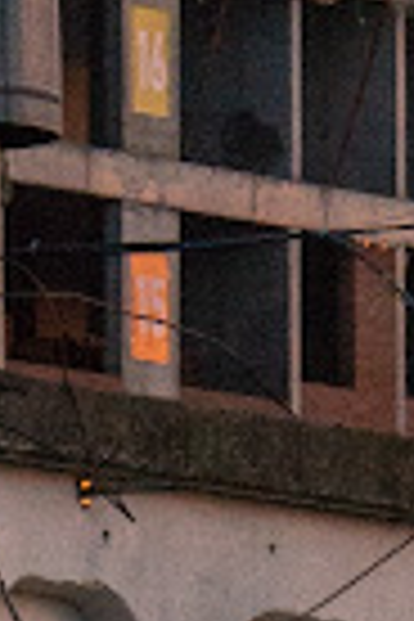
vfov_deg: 1.8
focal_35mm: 1165
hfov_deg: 1.2
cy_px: 405
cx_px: -556
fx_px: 20102
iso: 3200
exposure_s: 1/200
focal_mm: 113
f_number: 9
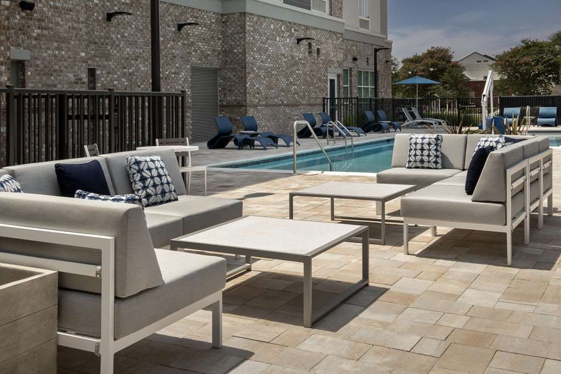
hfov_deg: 44.5
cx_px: 280
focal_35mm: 44
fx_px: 686
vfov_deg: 30.5
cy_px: 187
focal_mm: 44
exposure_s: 1/50
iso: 50
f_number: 22
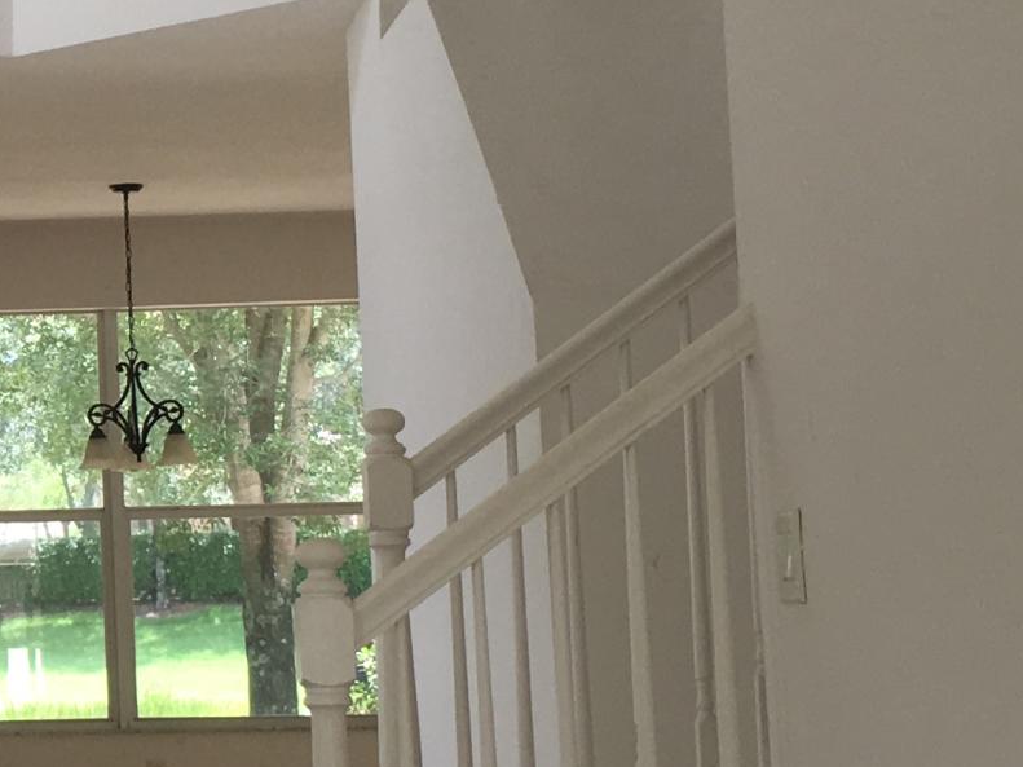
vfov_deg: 13.5
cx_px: -366
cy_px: 314
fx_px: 3250
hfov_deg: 16.7
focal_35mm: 110
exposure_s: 1/120
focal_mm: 4.15
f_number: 2.2
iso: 32
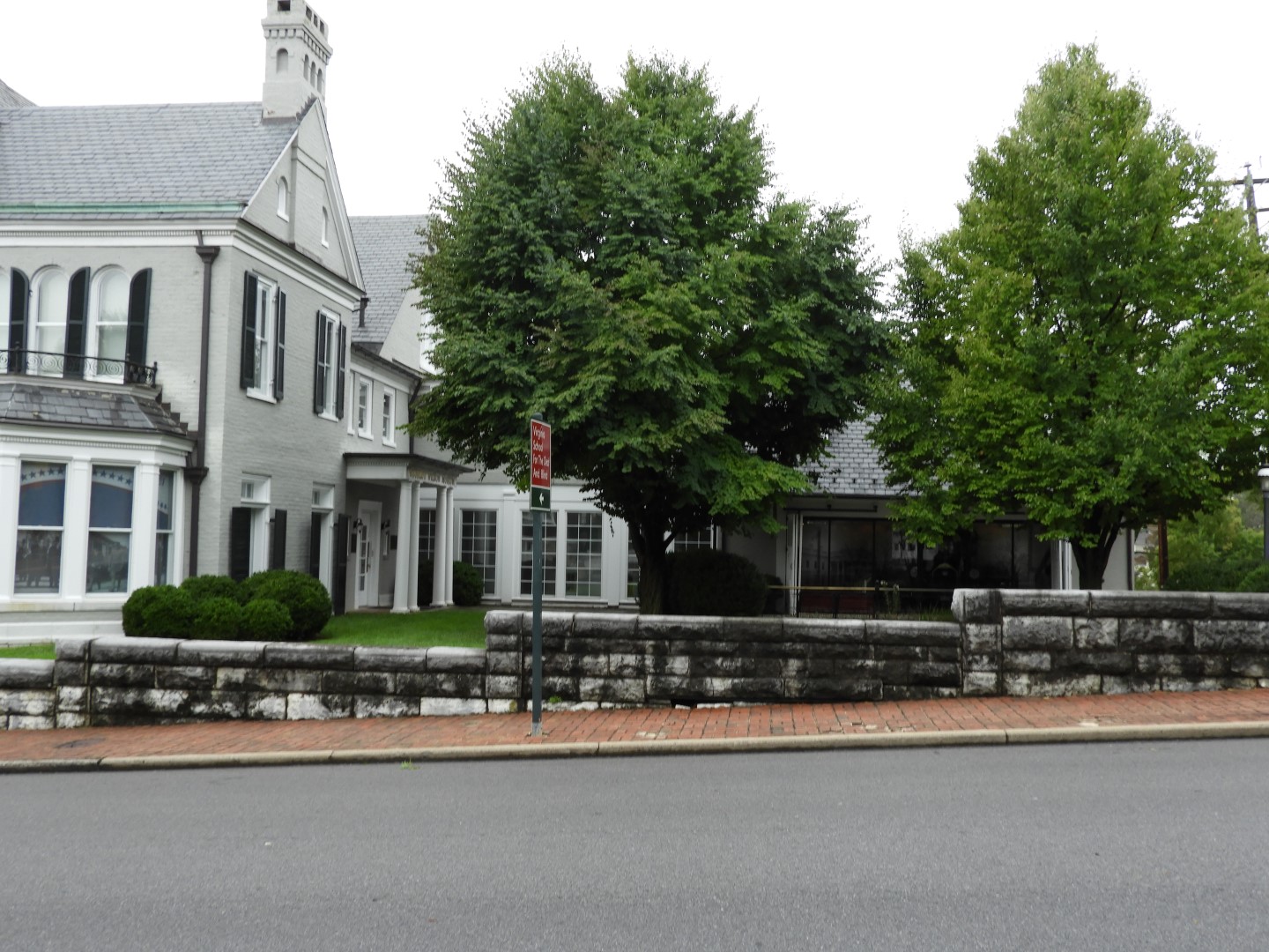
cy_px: 476
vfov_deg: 42.9
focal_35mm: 33
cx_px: 634
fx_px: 1210
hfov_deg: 55.4
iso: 100
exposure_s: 1/200
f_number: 3.6
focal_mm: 5.9
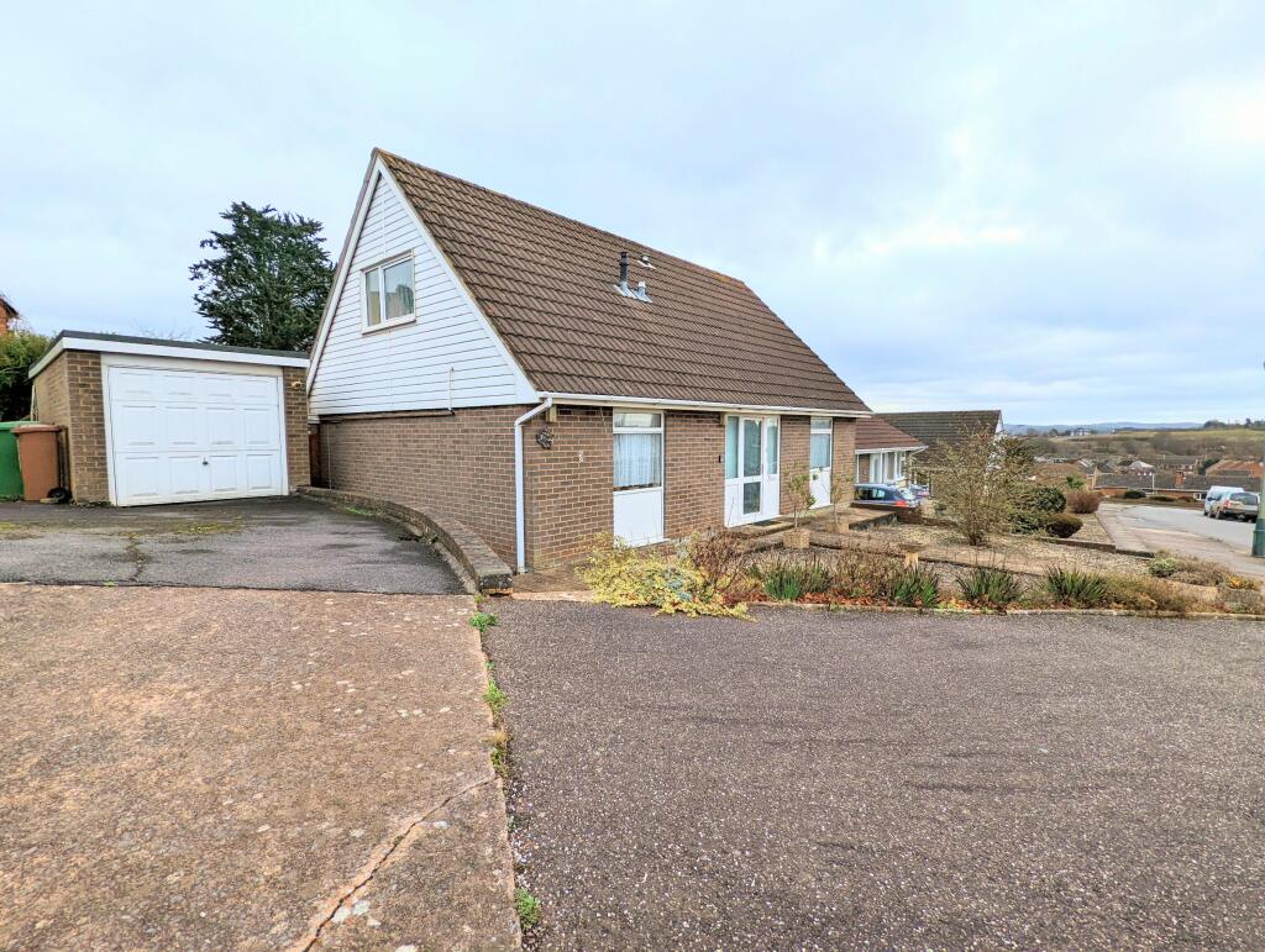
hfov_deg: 94.4
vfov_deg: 78.2
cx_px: 632
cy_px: 476
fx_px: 586
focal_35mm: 16
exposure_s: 1/816
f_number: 2.2
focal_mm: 2.35
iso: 52
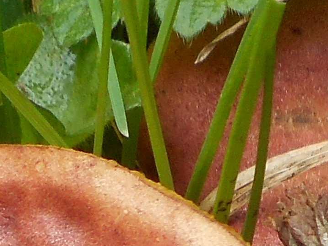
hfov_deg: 10.9
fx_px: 1706
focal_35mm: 180
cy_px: 641
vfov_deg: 7.6
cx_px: 344
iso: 80
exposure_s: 1/125
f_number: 3.7
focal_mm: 4.5
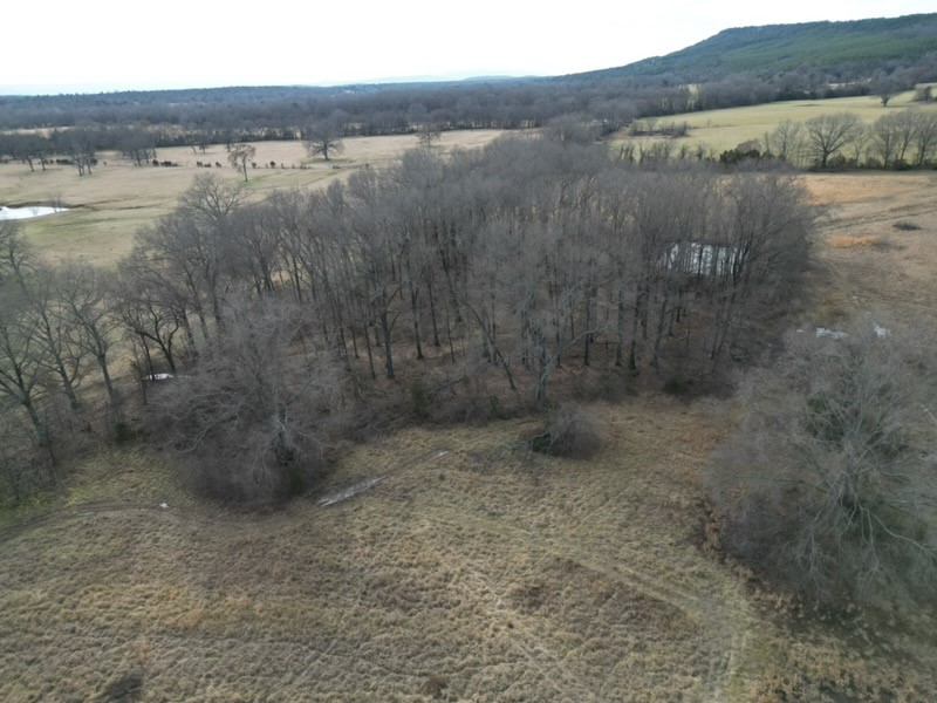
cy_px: 352
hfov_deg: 71.6
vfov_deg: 56.8
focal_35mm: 24
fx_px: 650
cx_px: 468
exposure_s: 1/1250
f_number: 1.7
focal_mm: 6.72
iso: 200
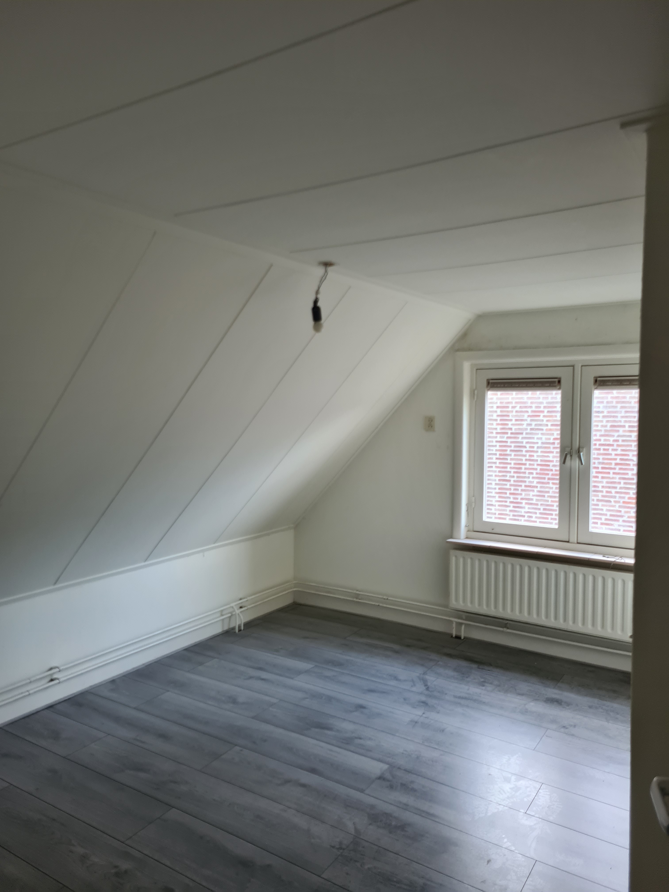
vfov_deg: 67.3
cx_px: 334
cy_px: 446
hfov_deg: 53.1
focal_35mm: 26
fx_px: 670
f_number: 1.8
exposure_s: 1/50
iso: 125
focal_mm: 5.4
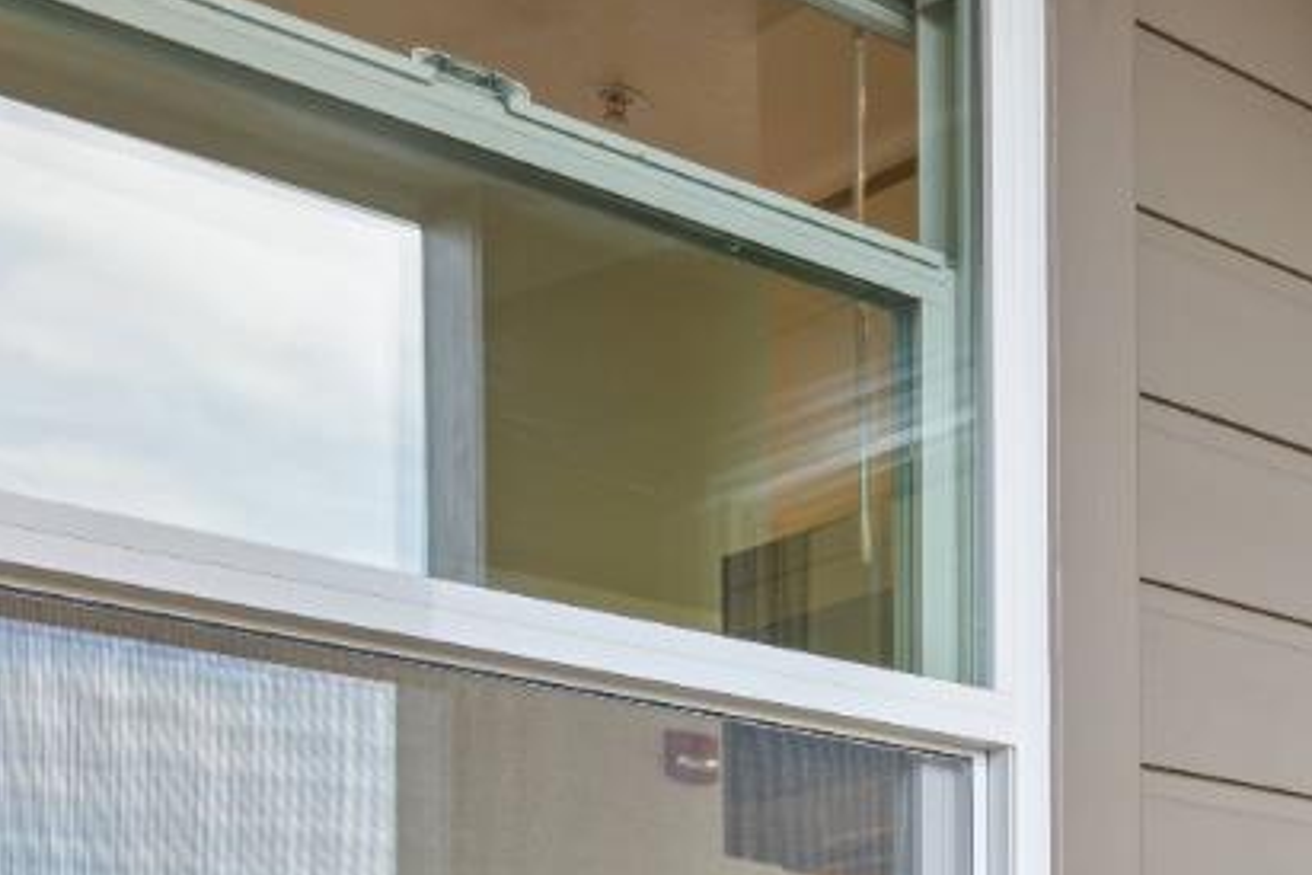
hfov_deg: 25.7
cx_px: 1874
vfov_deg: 19.7
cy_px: 1223
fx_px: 2259
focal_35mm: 62
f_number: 16
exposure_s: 1/2
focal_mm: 17
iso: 200
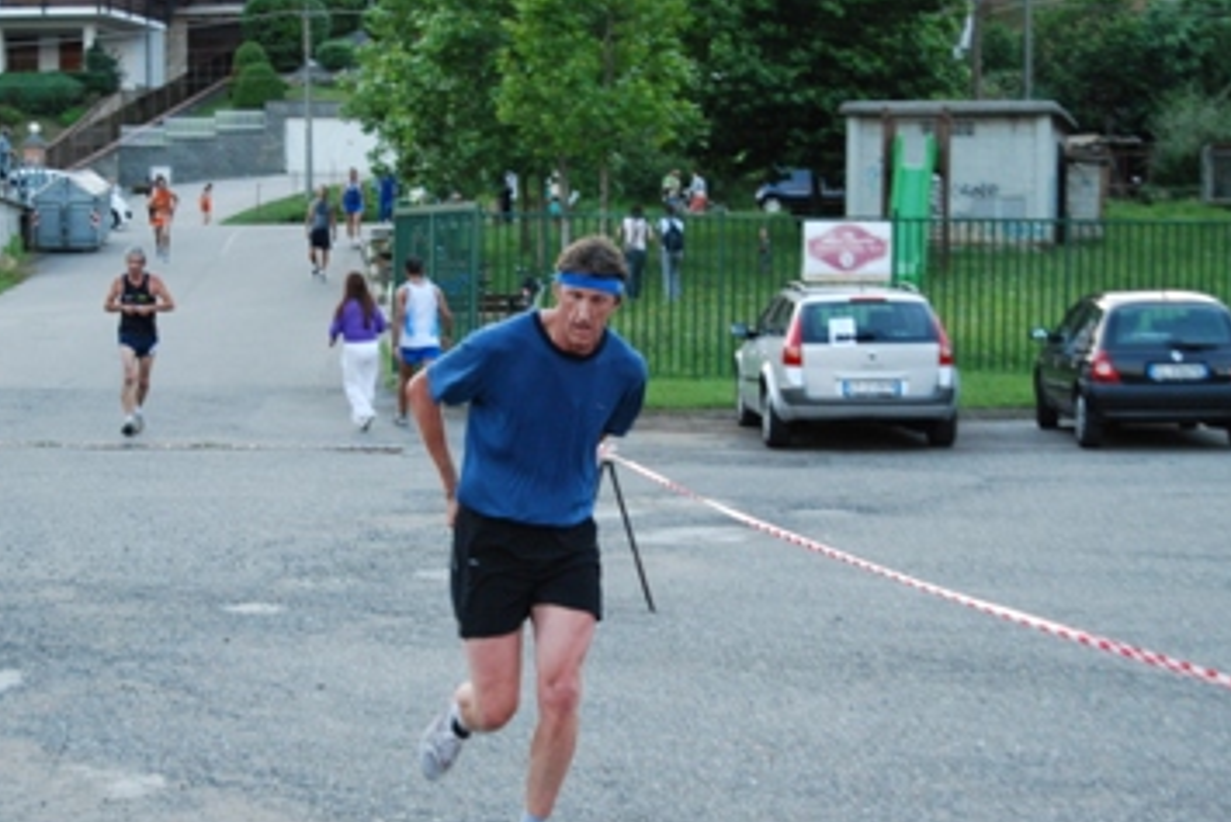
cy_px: 421
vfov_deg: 16.0
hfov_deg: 23.7
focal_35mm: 86
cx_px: 506
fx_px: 2929
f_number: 5.3
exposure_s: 1/80
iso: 800
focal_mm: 45
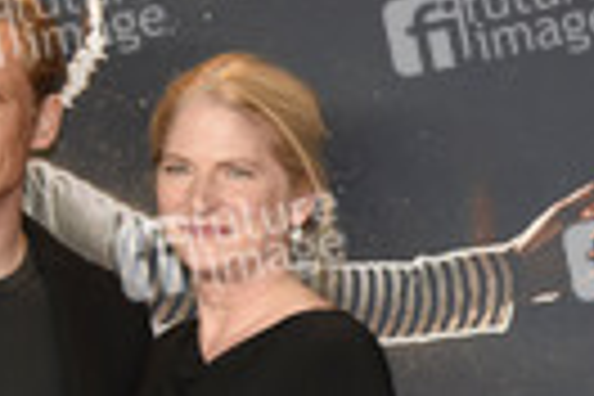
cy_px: 585
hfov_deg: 11.9
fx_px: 2821
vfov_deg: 7.9
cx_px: 560
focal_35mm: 171
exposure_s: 1/125
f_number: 6.3
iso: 2000
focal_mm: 50
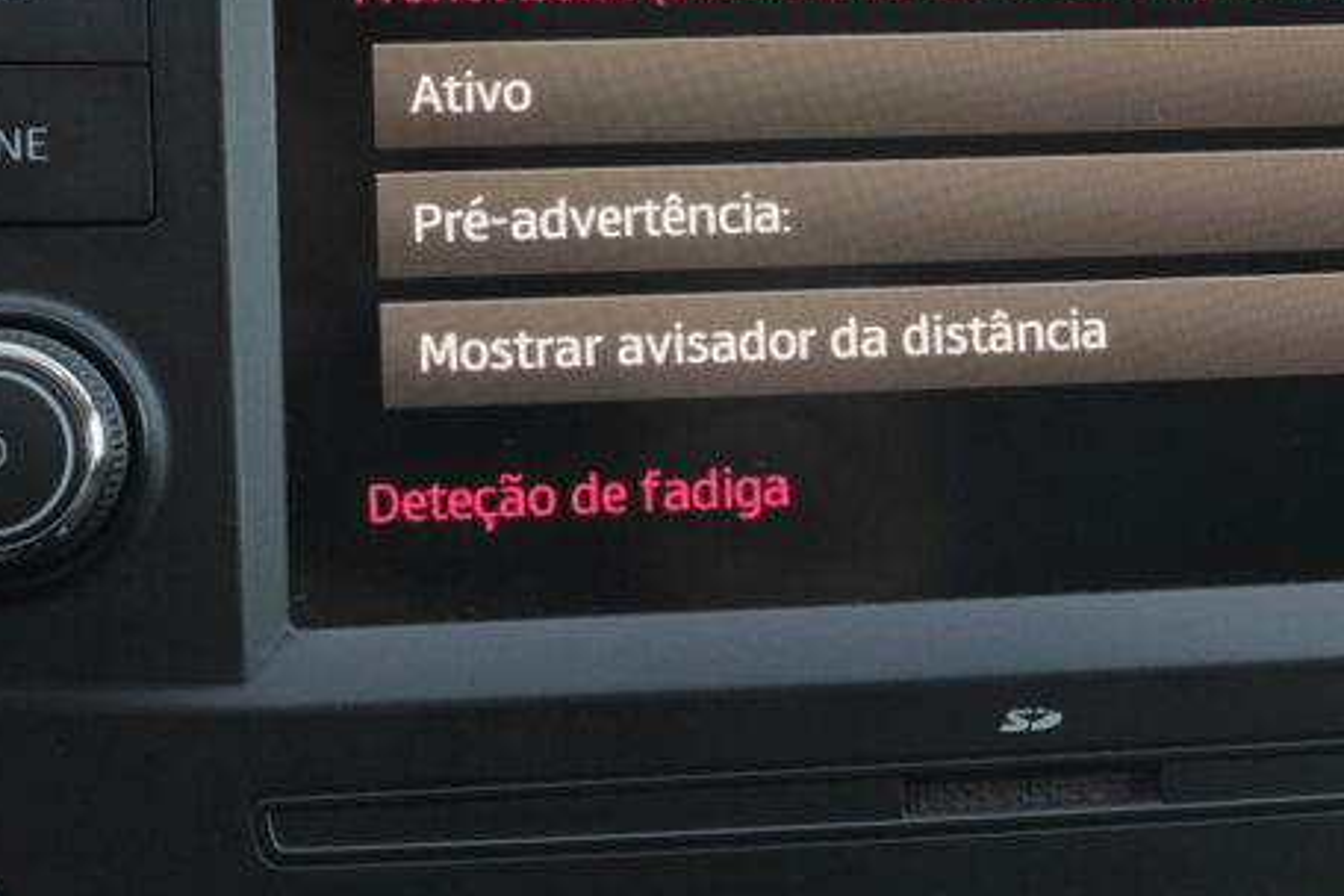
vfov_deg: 16.4
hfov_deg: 24.3
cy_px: 279
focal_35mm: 83
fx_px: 3098
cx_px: 923
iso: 2000
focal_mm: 24.9
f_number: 9
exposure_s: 1/80
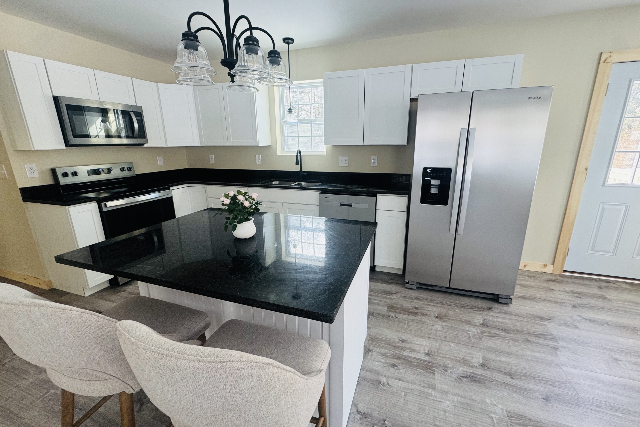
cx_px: 324
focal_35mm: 15
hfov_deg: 100.4
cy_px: 209
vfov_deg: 77.3
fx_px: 267
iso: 125
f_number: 2.2
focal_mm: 2.22
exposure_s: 1/99
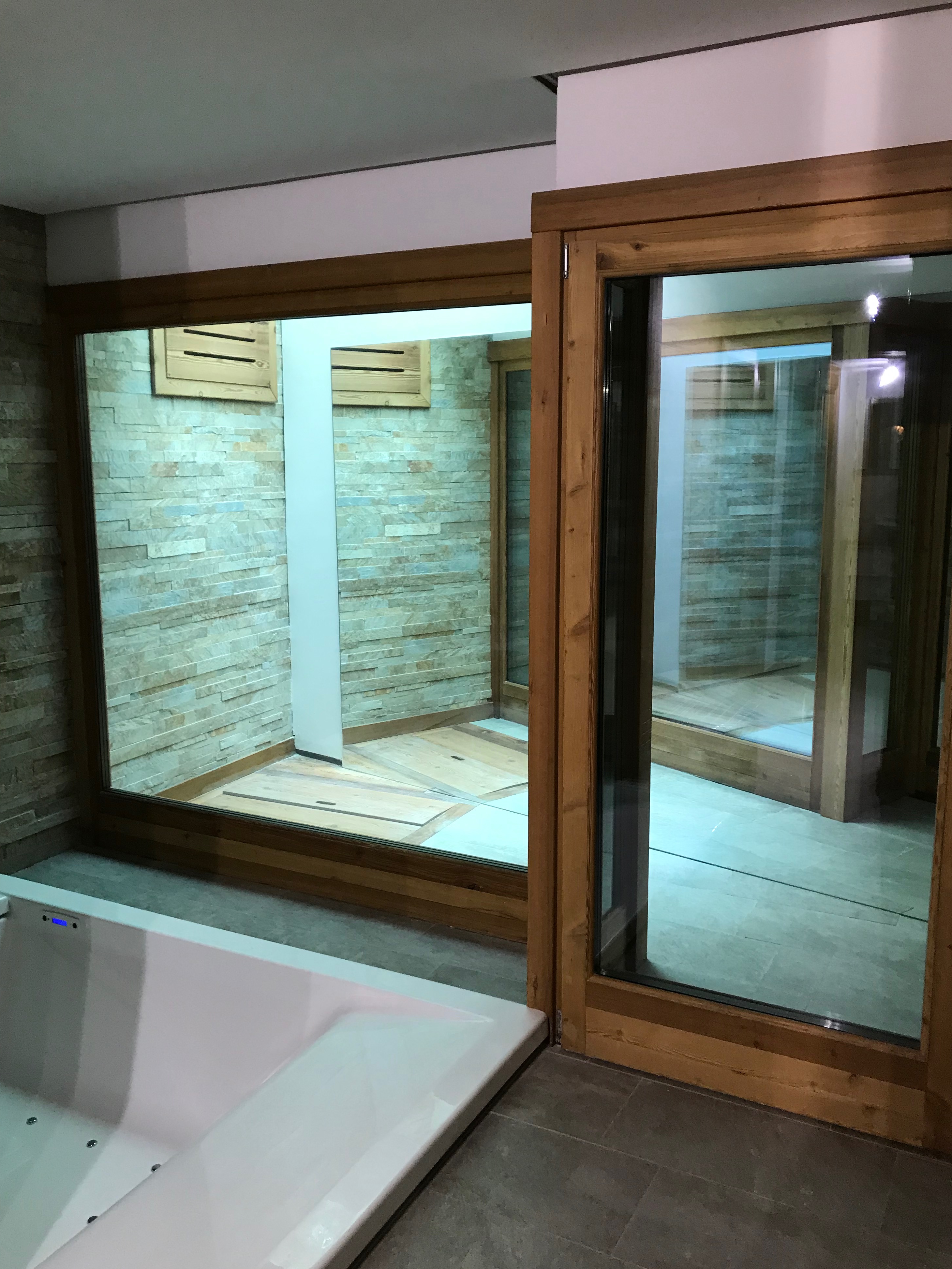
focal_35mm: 29
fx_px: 1063
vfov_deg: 61.7
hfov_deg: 48.2
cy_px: 636
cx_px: 489
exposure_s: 1/17
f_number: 1.8
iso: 40
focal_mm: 3.99
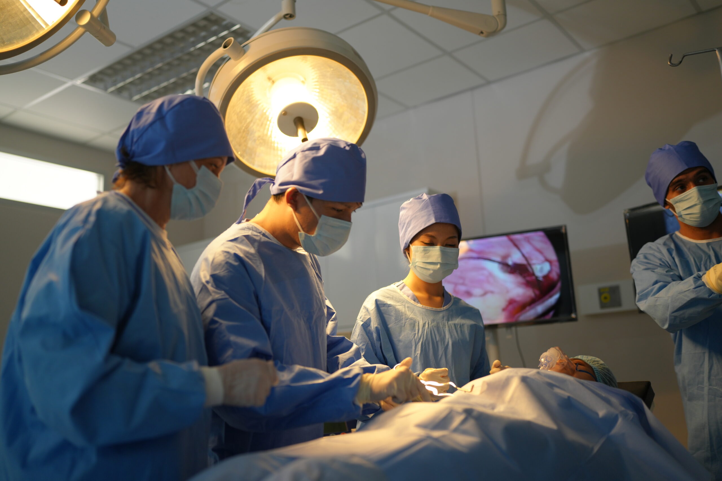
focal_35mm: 35
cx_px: 361
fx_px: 702
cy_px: 240
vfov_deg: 37.9
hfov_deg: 54.4
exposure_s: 1/202
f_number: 1.6
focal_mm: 35
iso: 200
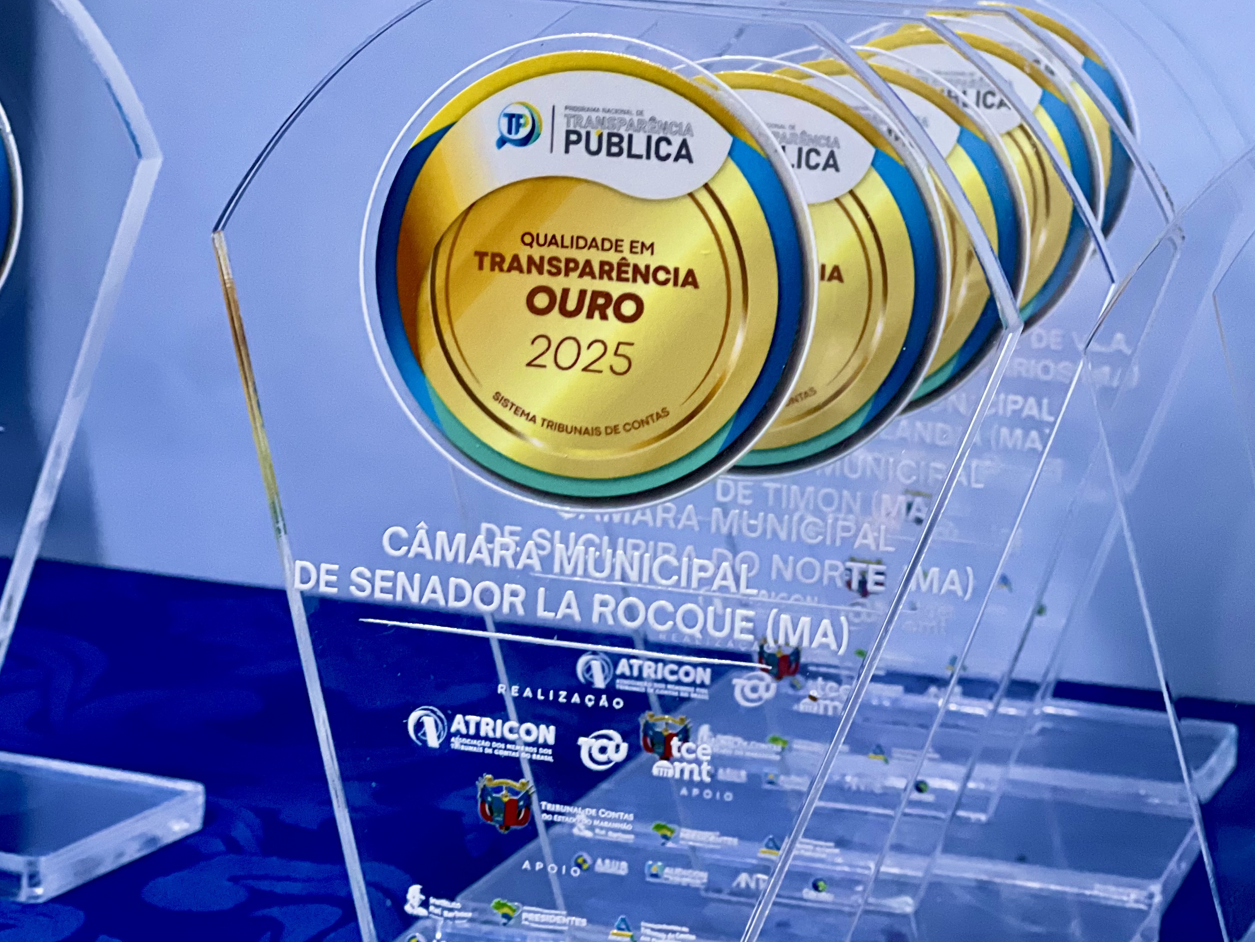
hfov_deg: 24.7
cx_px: 618
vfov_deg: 18.7
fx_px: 2864
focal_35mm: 79
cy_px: 474
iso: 320
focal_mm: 9
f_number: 2.8
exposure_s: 1/40
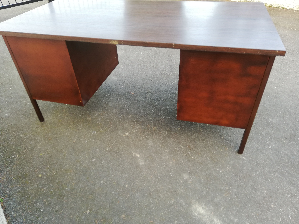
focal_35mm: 26
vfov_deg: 53.1
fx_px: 225
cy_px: 112
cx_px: 150
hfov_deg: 67.3
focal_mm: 3.81
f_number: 2.2
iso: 160
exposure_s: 1/50
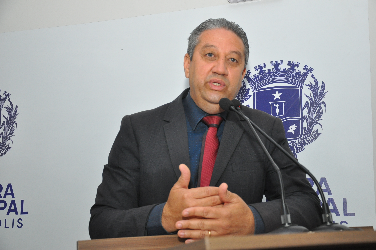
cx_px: 188
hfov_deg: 41.2
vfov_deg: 28.0
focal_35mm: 48
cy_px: 125
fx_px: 501
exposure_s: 1/200
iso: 800
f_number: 4.2
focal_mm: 32
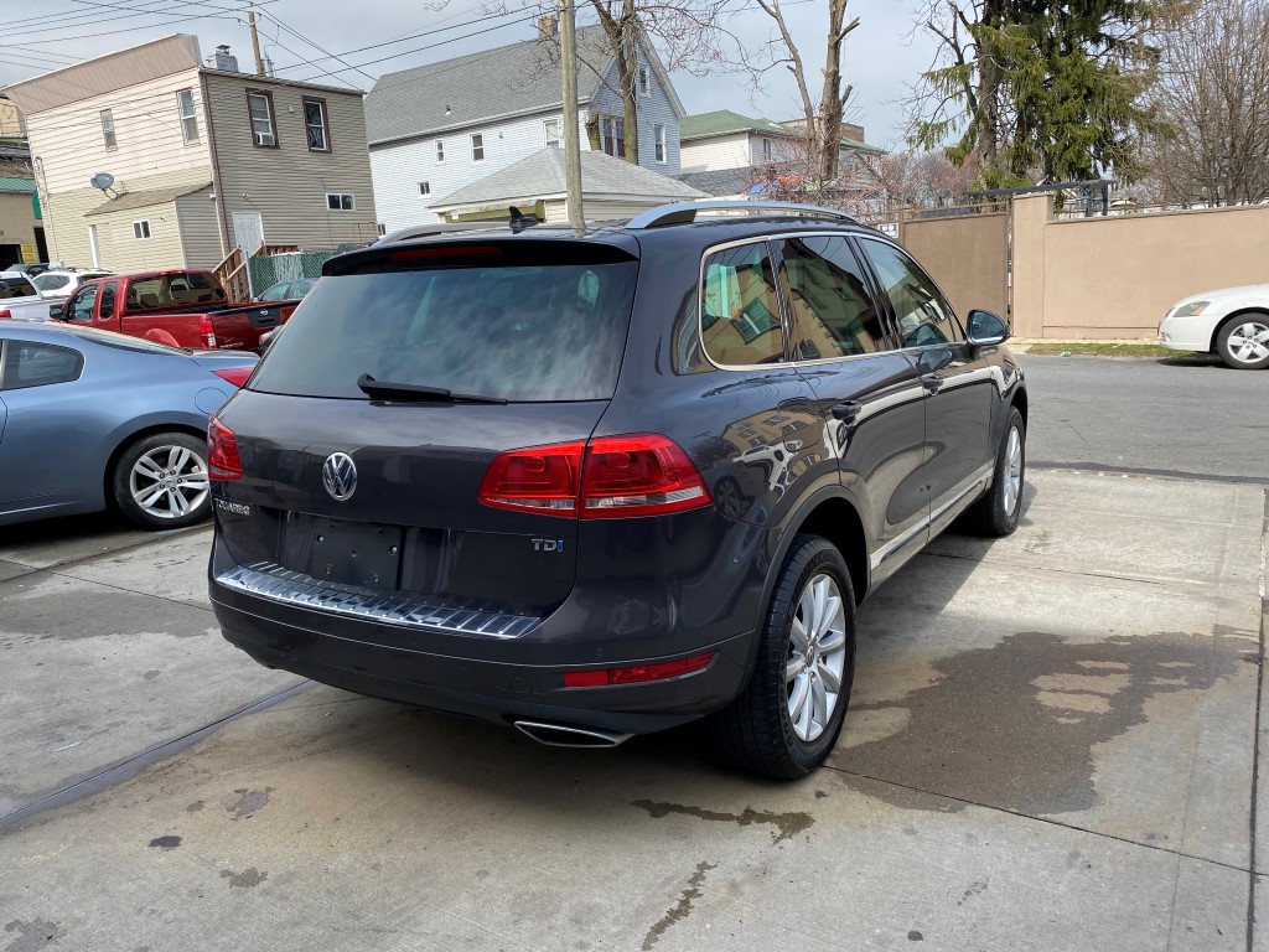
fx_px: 953
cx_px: 634
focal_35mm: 26
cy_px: 476
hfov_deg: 67.3
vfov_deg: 53.1
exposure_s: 1/1466
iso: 32
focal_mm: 4.25
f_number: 1.8
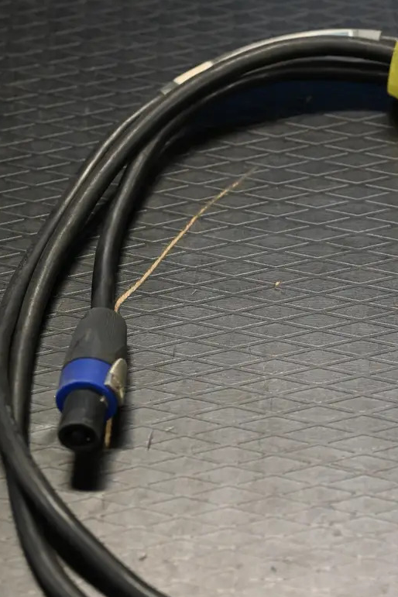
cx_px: 347
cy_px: 341
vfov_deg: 19.4
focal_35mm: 105
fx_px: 1741
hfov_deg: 12.9
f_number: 2.8
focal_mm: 50
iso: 2500
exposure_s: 1/125
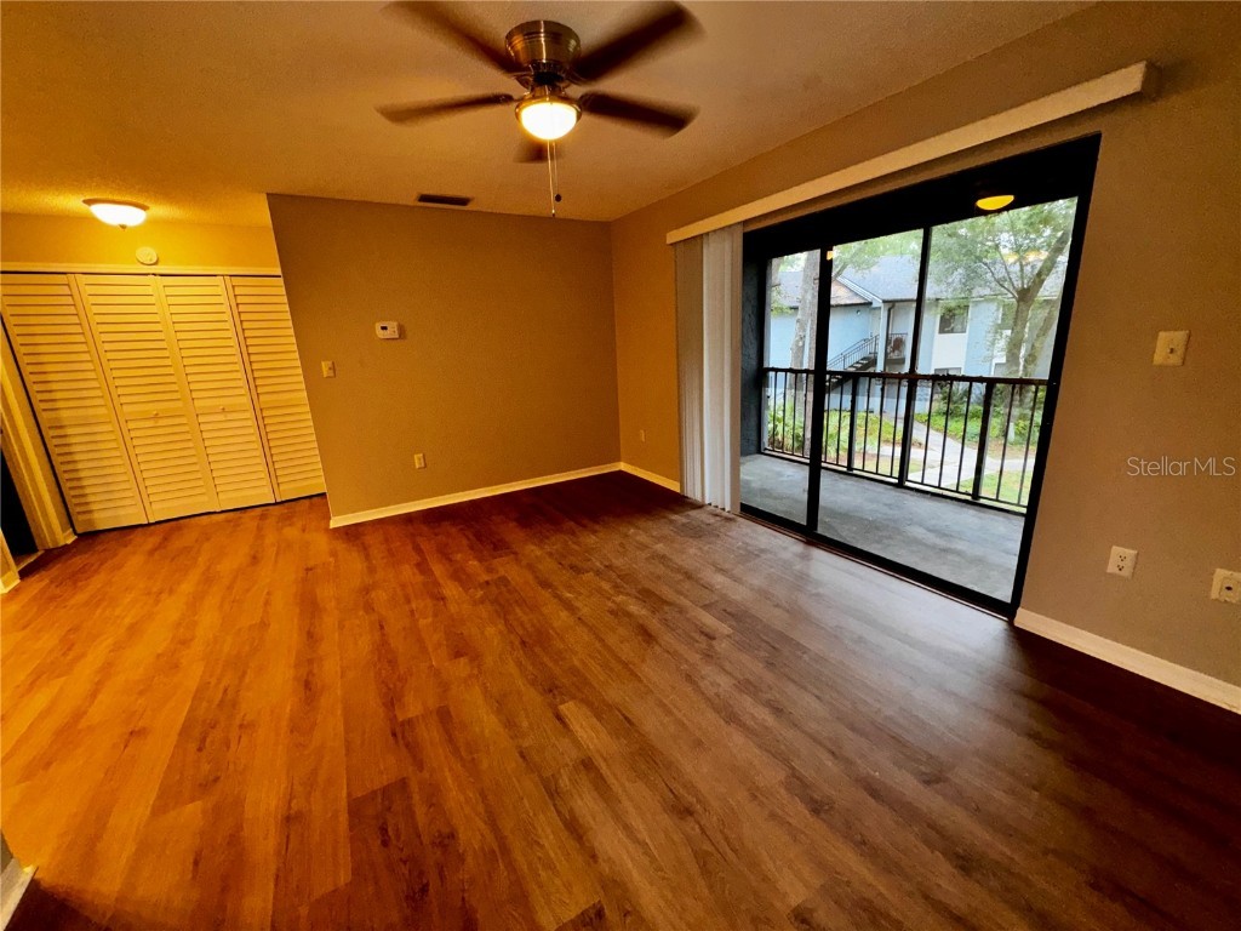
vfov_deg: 85.7
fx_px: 502
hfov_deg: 102.1
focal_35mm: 14
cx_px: 620
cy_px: 466
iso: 80
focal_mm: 2.22
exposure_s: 1/60
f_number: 2.2
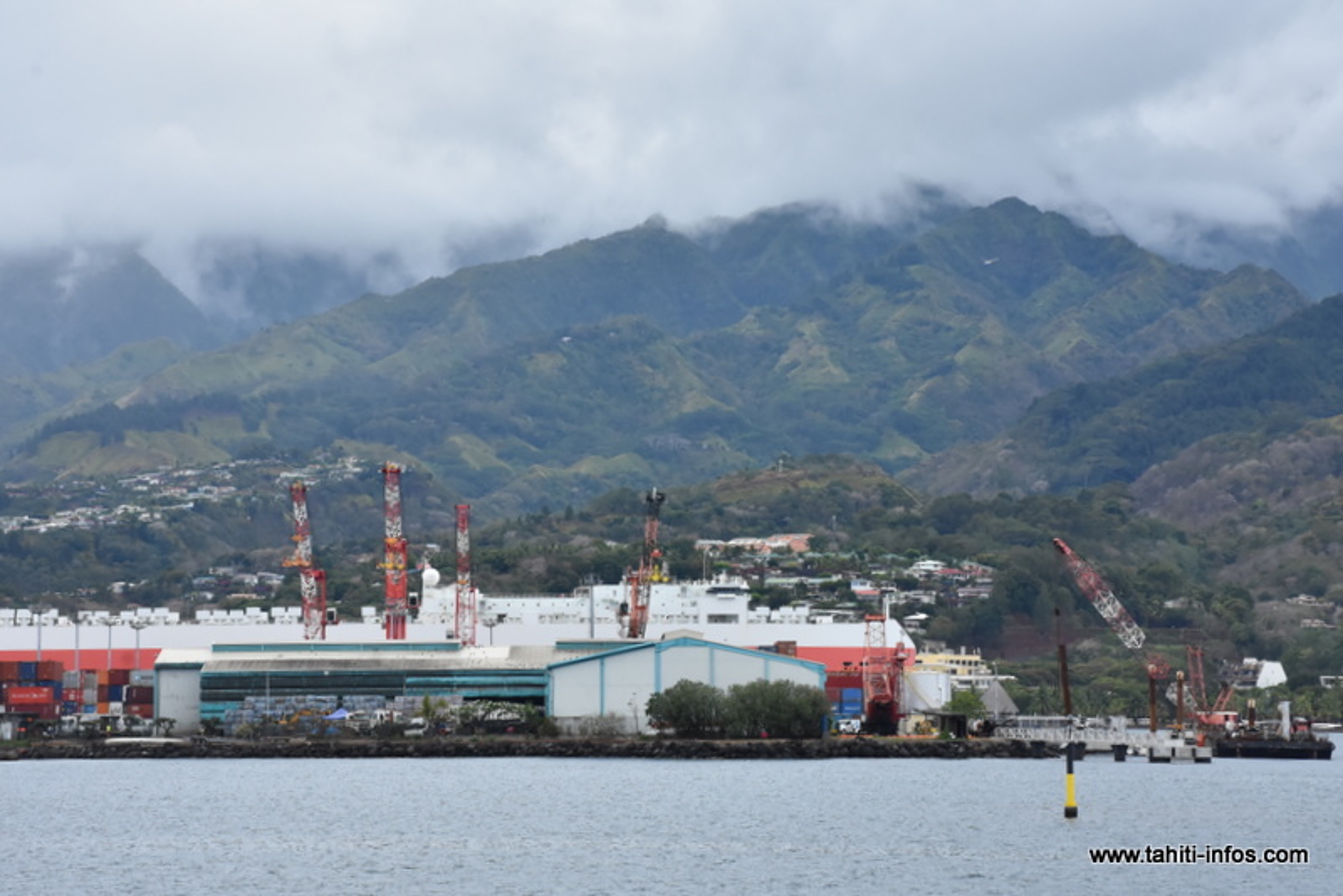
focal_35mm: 105
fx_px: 3918
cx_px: 672
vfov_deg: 13.1
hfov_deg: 19.4
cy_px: 448
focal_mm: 70
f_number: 13
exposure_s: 1/640
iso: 800
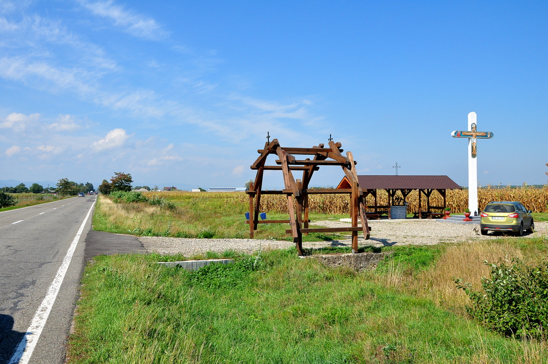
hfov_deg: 57.3
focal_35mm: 33
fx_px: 502
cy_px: 182
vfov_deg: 39.9
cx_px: 274
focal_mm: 22
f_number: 11
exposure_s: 1/500
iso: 400
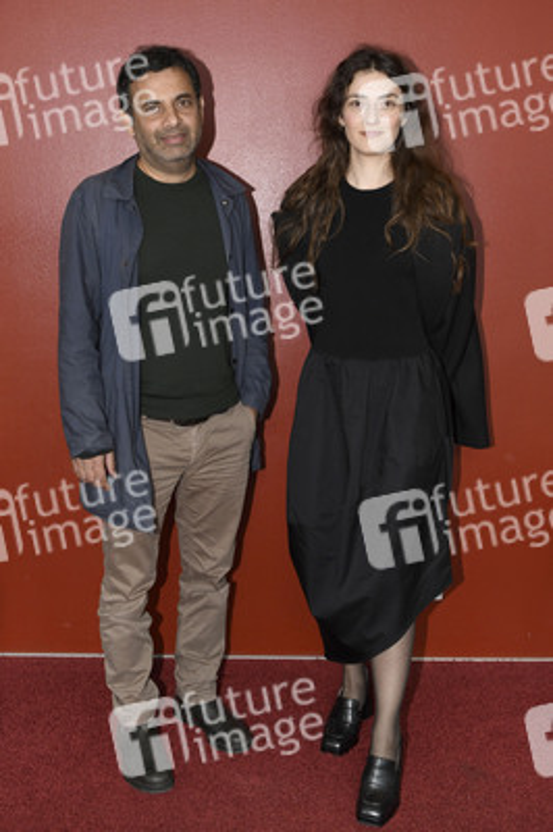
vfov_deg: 55.8
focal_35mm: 34
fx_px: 785
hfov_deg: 38.8
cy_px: 416
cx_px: 276
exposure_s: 1/320
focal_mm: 34
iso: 800
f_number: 4
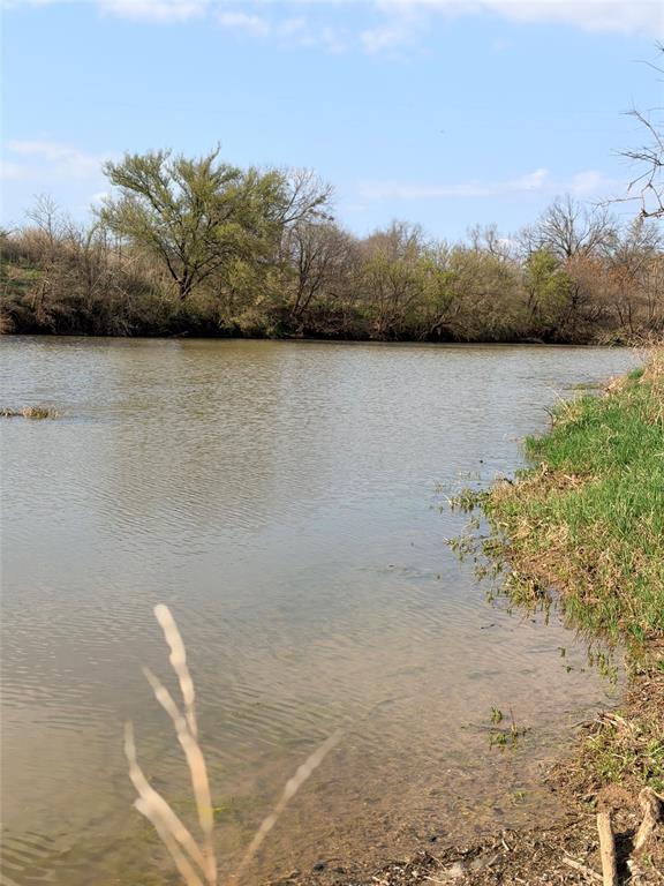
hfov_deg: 30.3
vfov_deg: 39.7
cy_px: 443
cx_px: 332
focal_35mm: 48
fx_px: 1228
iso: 64
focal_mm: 6.76
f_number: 1.78
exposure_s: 1/4098
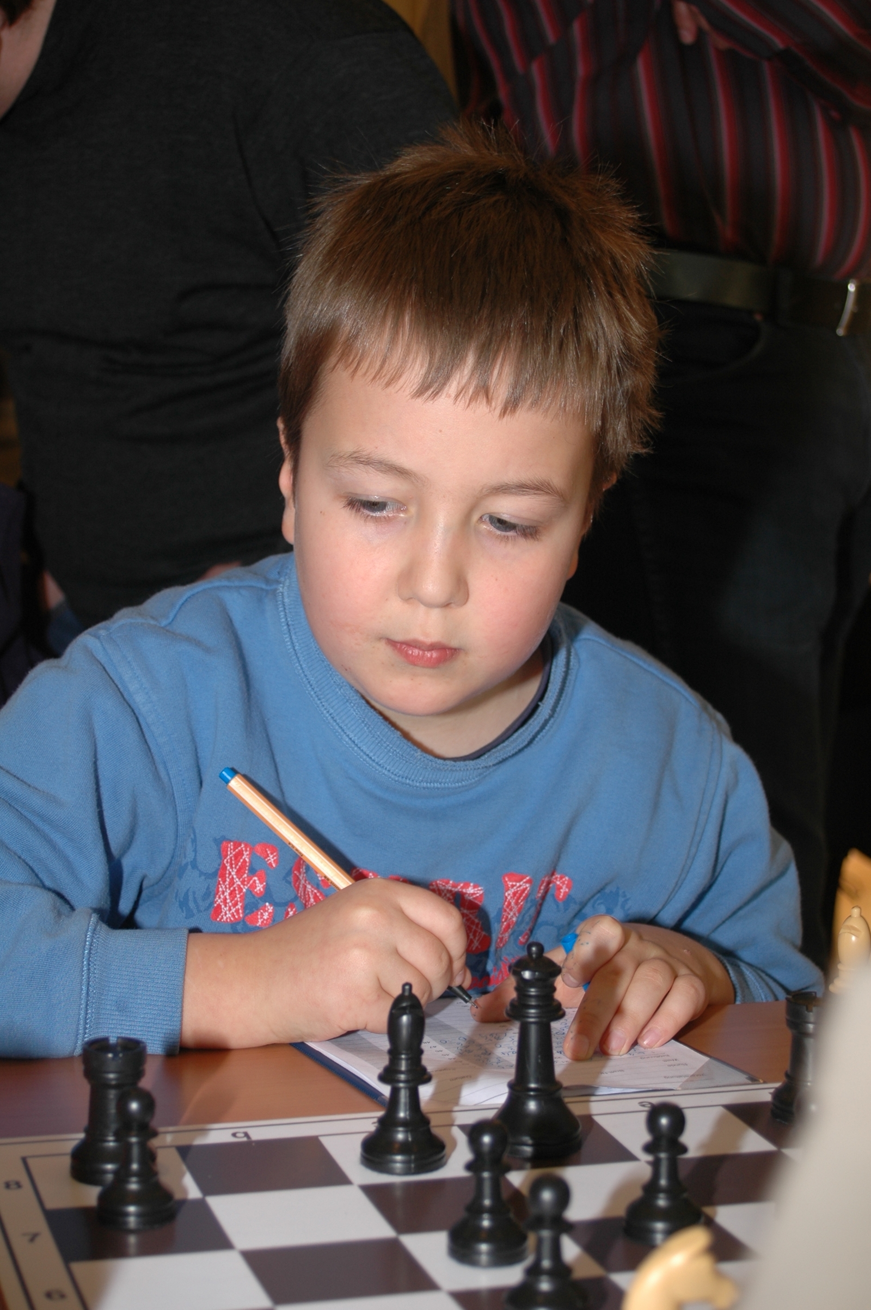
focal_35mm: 72
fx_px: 2617
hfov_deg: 18.9
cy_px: 655
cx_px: 436
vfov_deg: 28.1
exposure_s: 1/60
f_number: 5.6
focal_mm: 48
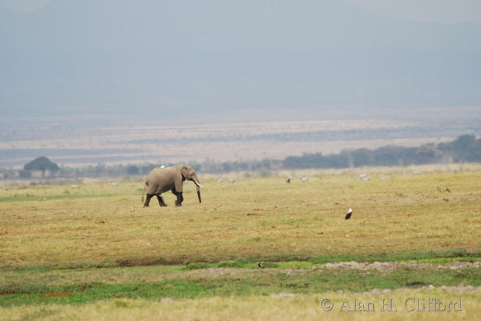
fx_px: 8023
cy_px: 160
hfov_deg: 3.4
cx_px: 240
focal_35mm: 600
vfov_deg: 2.3
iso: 100
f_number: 5.6
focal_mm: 400
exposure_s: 1/400
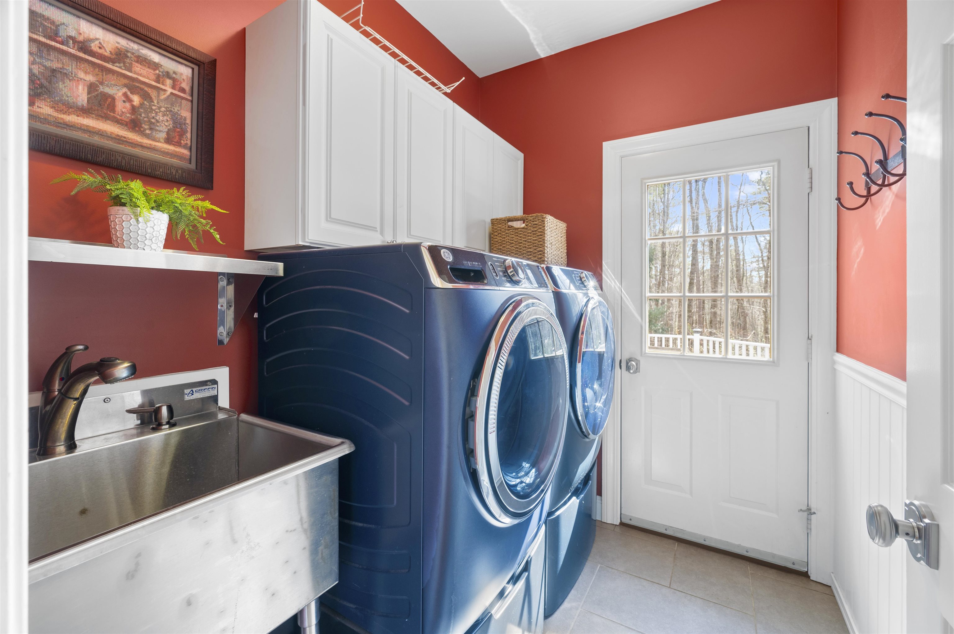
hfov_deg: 100.4
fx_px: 397
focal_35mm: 15
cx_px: 477
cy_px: 317
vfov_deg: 77.2
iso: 250
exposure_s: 1.6
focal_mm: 15
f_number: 7.1
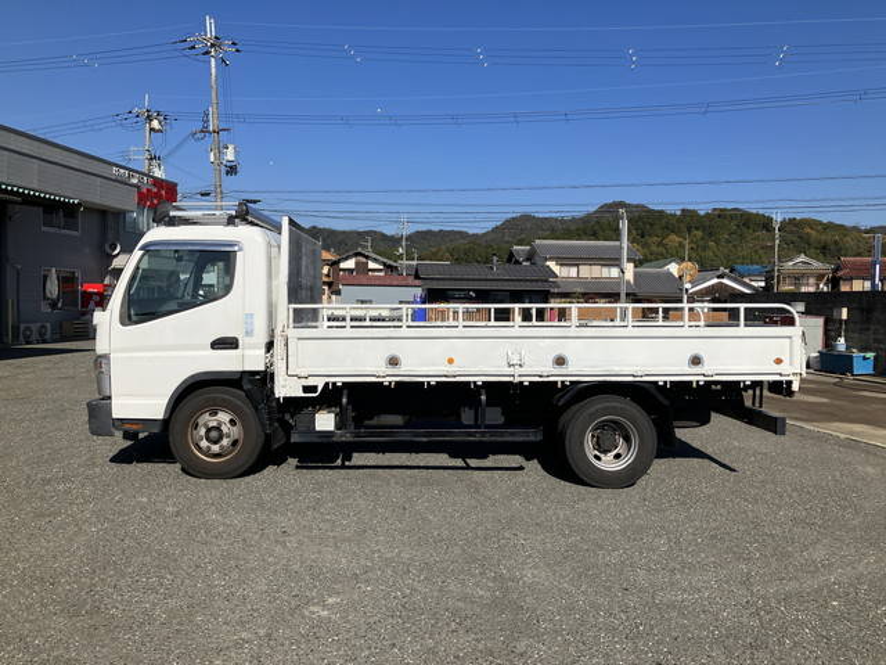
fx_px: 717
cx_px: 443
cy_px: 332
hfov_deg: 63.4
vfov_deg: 49.7
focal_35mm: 28
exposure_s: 1/3745
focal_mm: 3.99
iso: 32
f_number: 1.8
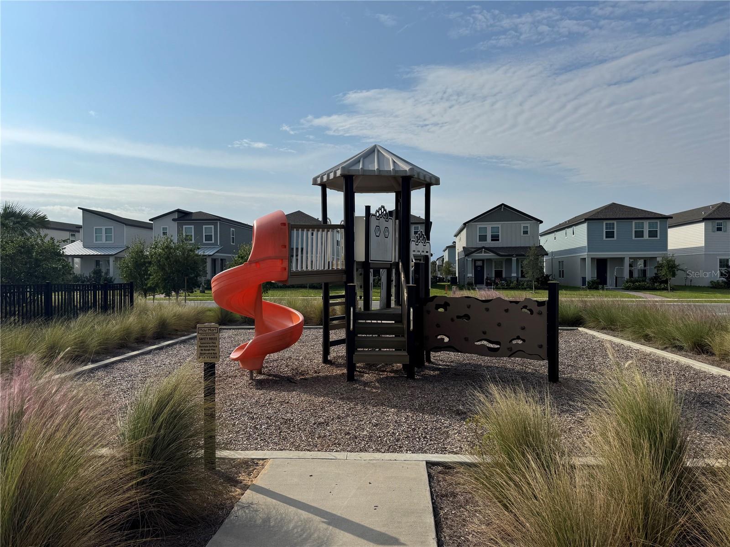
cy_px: 274
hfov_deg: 71.6
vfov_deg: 56.8
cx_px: 365
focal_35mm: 24
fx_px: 506
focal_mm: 6.76
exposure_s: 1/12346
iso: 64
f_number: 1.78
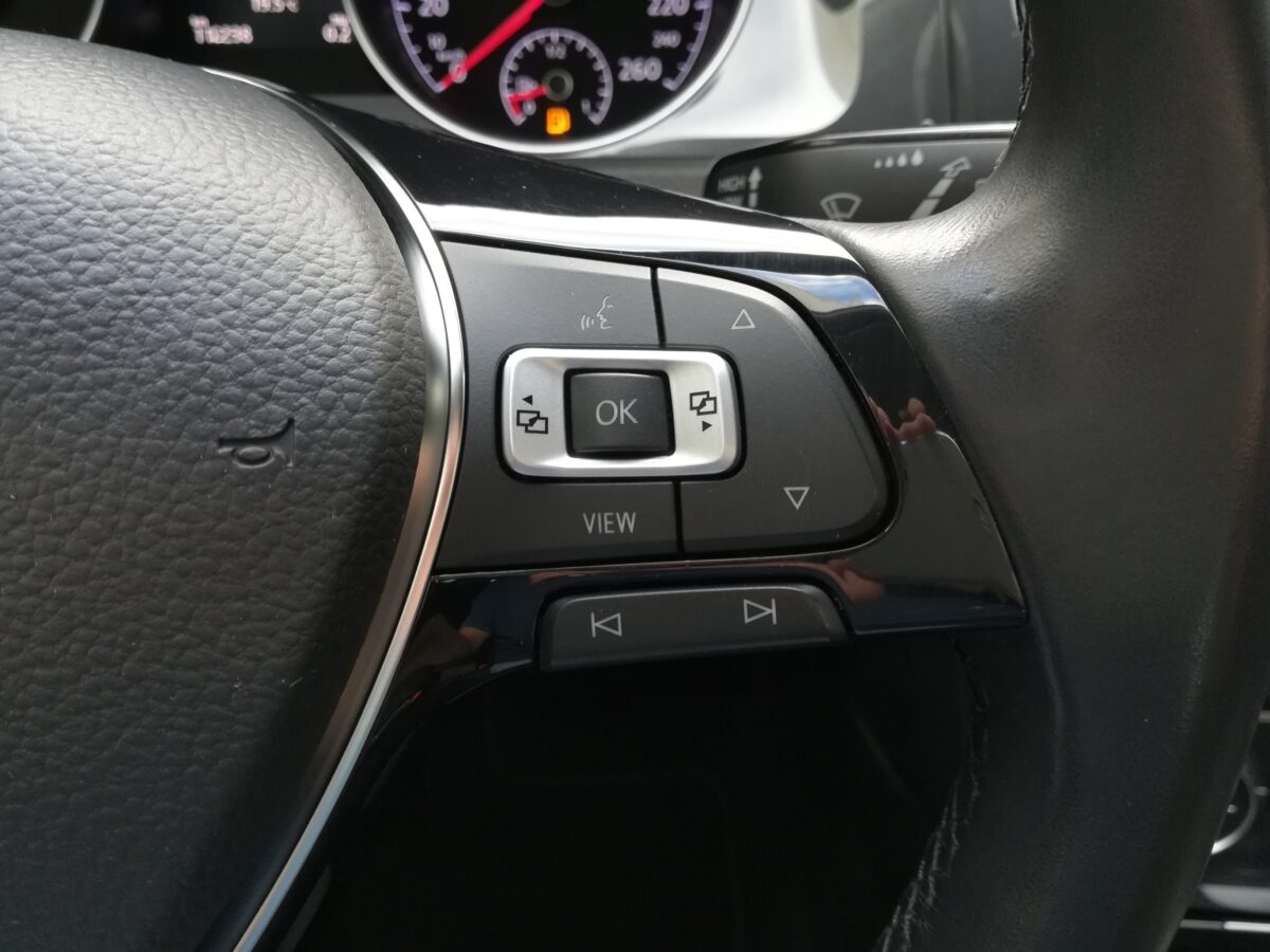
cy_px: 476
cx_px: 635
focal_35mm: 26
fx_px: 954
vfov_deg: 53.1
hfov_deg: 67.3
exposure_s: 1/30
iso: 160
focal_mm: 3.83
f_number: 2.2
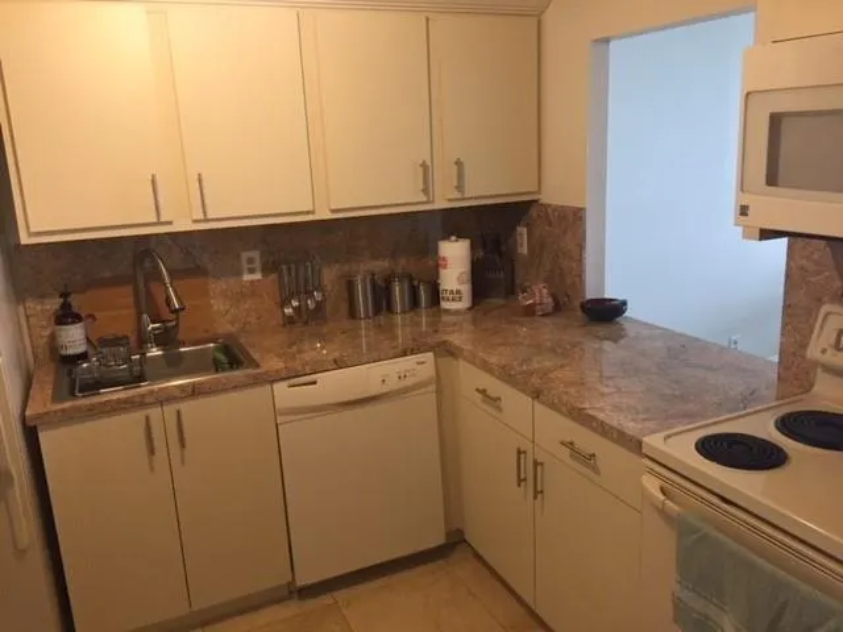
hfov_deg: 61.7
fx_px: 706
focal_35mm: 29
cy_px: 316
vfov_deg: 48.2
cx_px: 422
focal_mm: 4.15
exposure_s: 1/30
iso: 160
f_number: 2.2
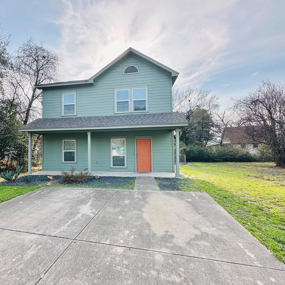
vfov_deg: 84.0
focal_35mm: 17
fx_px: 158
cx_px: 113
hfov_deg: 82.9
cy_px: 143
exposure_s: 1/1182
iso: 50
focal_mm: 2.22
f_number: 2.2
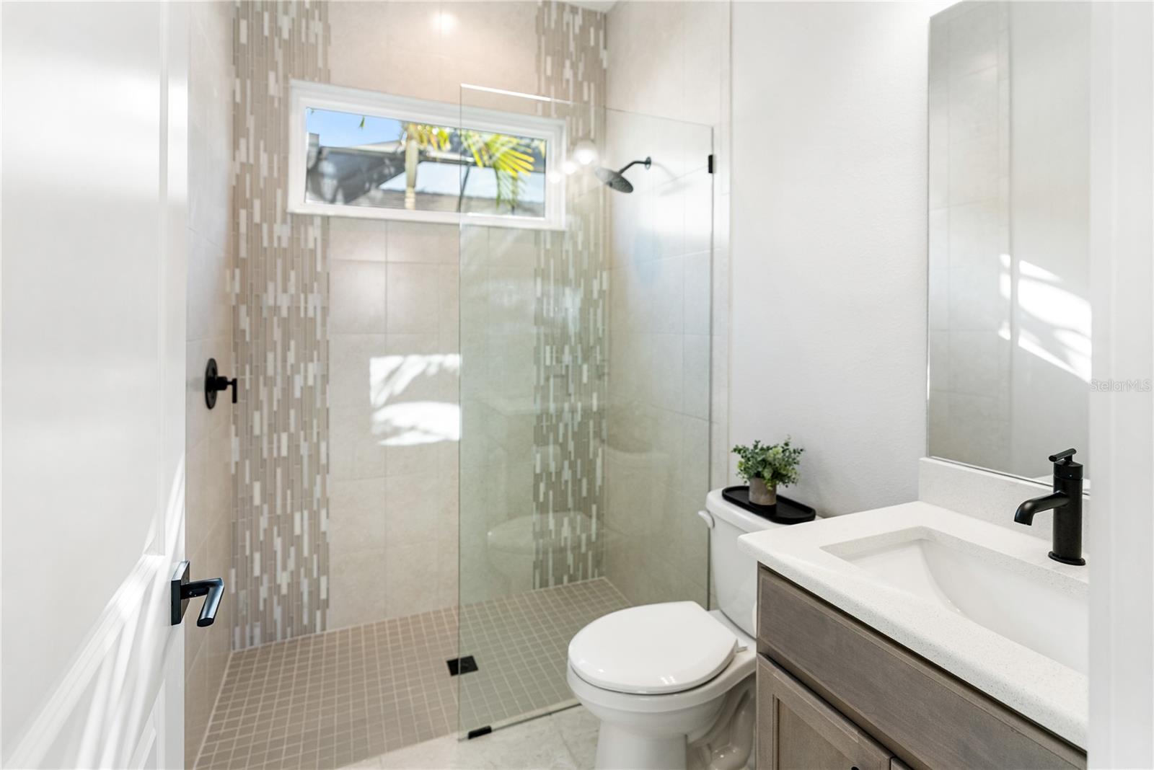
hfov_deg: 96.7
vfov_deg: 73.8
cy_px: 385
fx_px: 513
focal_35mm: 16
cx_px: 577
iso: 400
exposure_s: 1/160
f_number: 2.8
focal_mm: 16
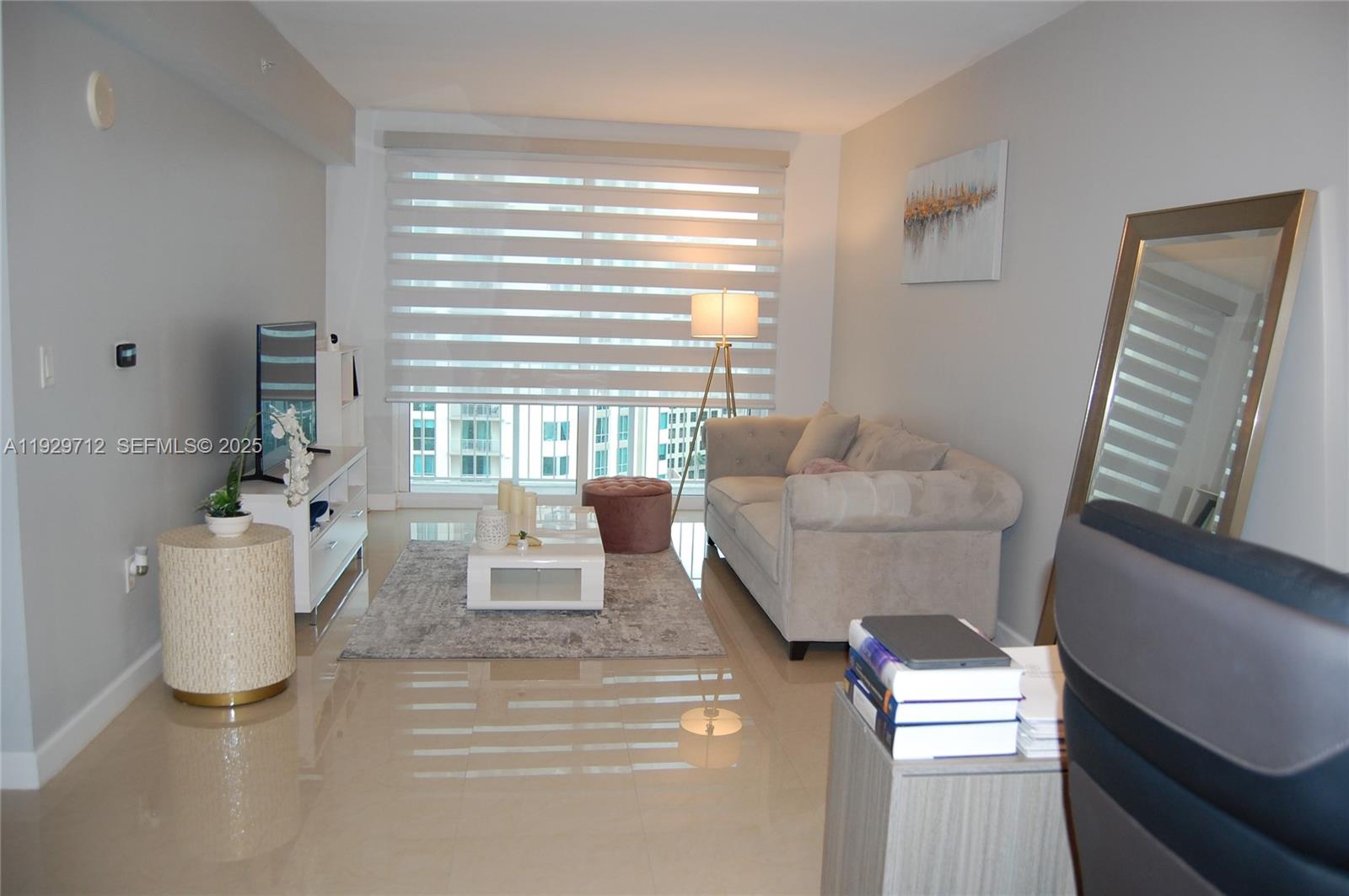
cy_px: 448
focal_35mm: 27
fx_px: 1011
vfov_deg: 47.8
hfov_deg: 67.4
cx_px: 674
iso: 400
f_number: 3.5
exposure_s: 1/60
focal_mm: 18
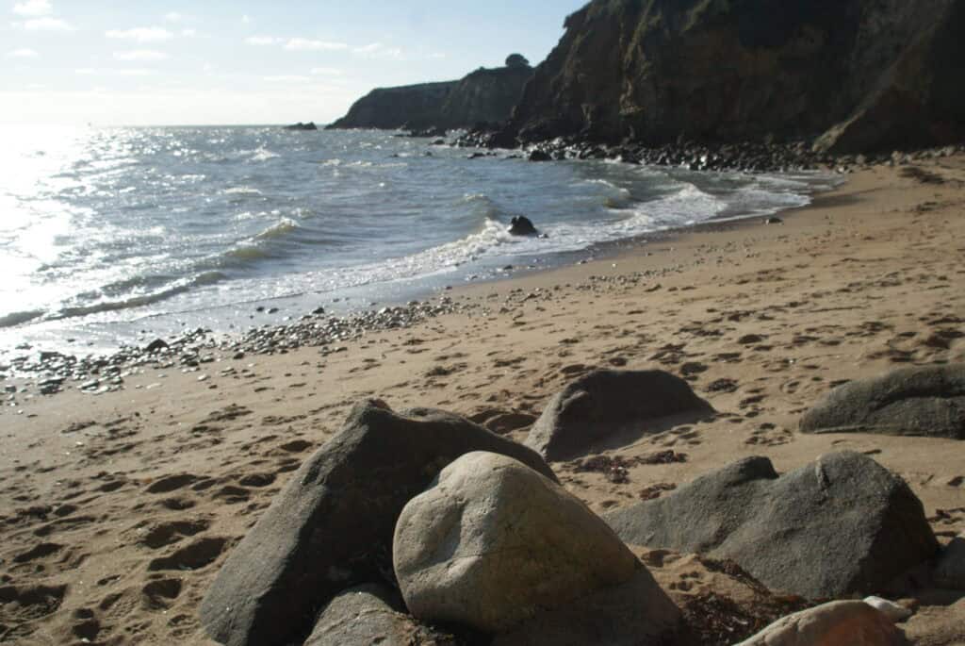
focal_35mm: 36
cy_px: 323
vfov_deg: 37.0
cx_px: 482
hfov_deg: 53.1
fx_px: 966
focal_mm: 24
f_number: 9
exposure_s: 1/320
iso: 100
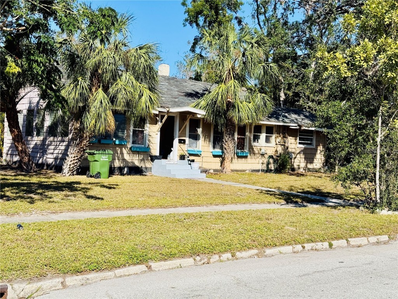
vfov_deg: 30.3
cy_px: 150
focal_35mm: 48
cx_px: 199
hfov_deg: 39.7
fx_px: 552
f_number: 1.78
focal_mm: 6.76
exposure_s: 1/4587
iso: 64
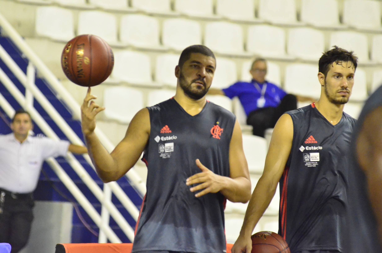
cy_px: 126
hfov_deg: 6.9
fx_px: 3177
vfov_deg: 4.6
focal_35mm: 300
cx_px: 191
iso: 6400
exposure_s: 1/400
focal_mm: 200
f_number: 5.6
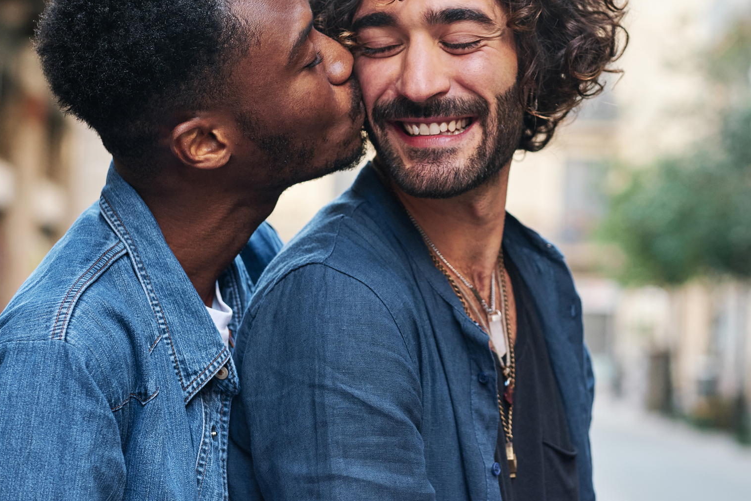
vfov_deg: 11.7
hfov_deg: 17.5
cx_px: 477
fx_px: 2440
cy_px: 182
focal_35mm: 117
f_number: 2.8
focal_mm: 56
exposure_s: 1/250
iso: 400
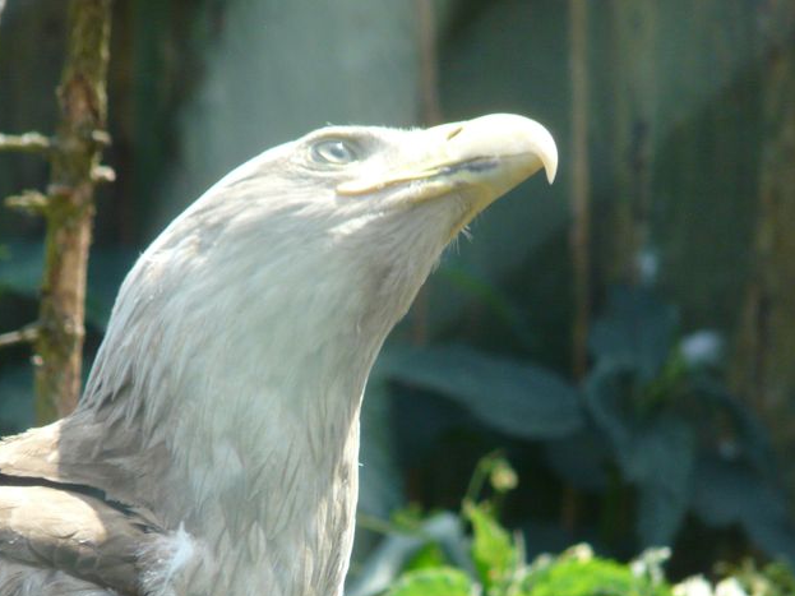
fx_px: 13984
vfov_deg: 2.4
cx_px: 308
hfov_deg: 3.3
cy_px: 320
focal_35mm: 609
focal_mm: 77.9
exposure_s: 1/320
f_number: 4
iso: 200
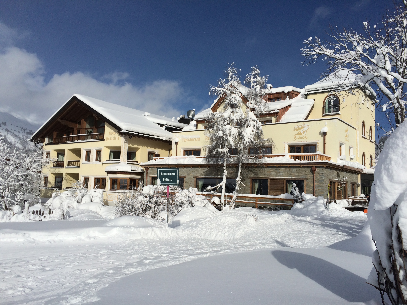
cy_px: 152
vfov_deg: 48.2
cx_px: 204
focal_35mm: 29
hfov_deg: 61.7
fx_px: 341
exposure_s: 1/8264
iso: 32
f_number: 2.2
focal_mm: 4.15
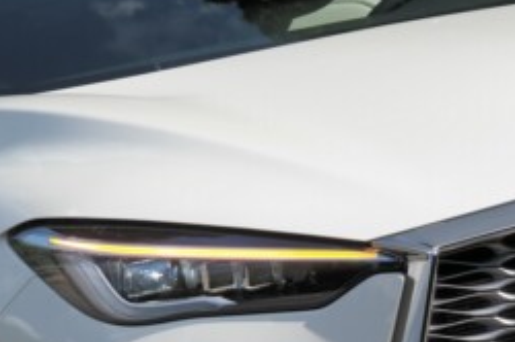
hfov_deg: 7.3
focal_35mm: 281
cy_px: 300
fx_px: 4015
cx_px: 378
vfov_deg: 4.9
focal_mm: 55
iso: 200
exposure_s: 1/320
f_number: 7.1
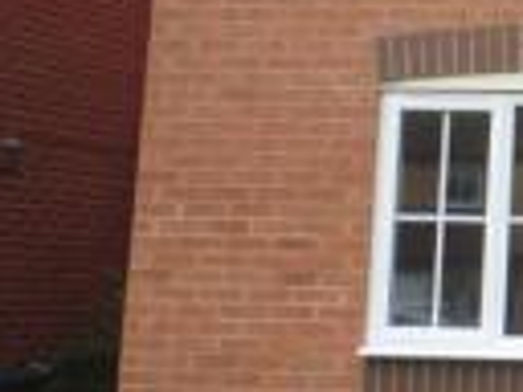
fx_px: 1647
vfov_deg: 13.2
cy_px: -80
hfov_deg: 16.2
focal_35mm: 109
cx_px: 823
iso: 100
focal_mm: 4.3
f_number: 3.3
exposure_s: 1/250
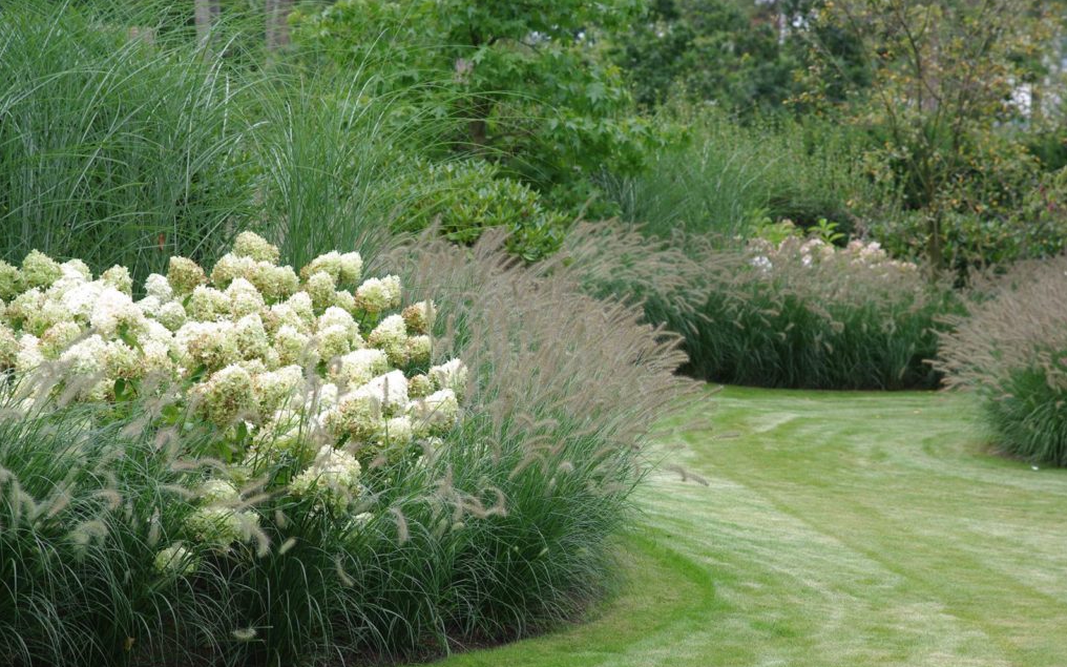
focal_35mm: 108
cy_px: 358
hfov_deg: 19.3
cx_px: 536
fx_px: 3141
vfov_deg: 12.1
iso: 100
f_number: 5.6
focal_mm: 70
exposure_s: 1/125
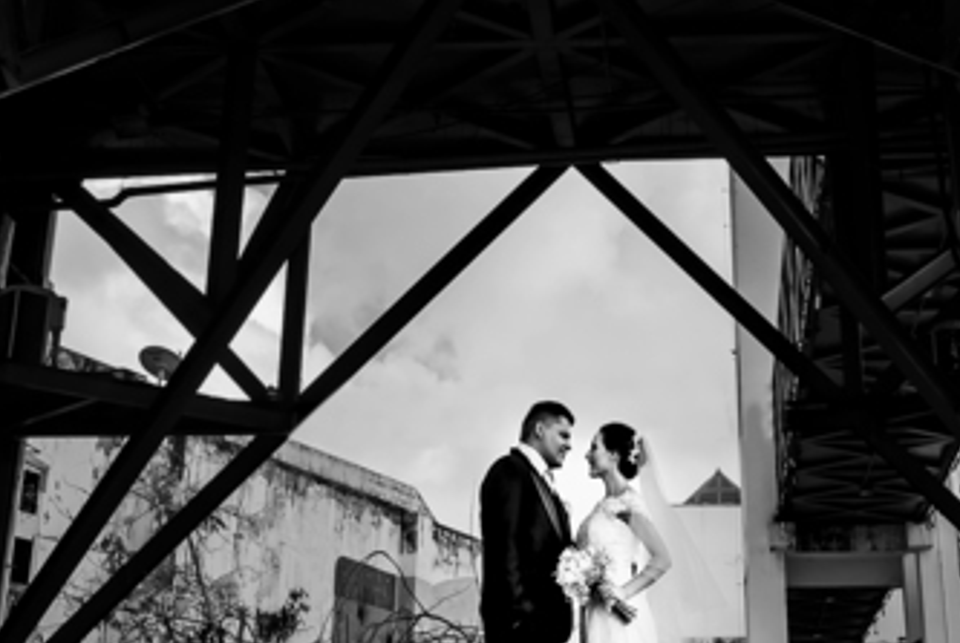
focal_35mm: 72
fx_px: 1923
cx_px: 554
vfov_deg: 17.8
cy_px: -174
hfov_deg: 28.0
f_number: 7.1
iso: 100
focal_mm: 20
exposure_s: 1/160
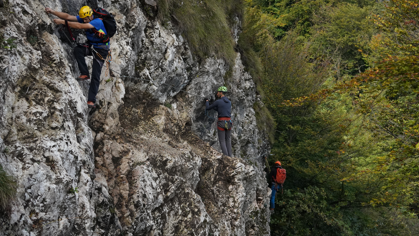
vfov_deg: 16.3
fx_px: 822
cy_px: 96
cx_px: 210
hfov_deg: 28.6
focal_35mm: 74
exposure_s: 1/5000
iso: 4000
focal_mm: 70
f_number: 6.3
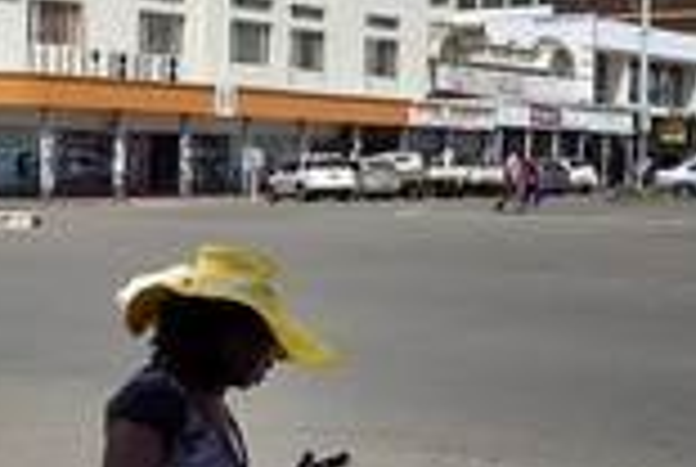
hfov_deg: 23.8
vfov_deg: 18.7
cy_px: 189
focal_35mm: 73
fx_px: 1414
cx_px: -242
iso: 400
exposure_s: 1/400
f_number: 16
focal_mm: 27
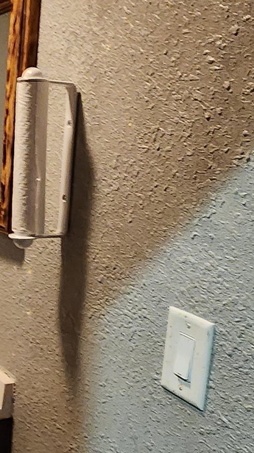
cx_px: -47
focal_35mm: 44
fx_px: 527
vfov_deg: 46.4
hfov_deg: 24.6
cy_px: 230
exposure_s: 1/24
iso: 800
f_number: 2.2
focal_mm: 2.2
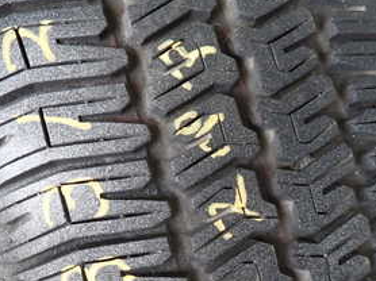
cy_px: 169
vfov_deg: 26.9
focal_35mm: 54
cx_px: 207
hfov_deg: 35.5
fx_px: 586
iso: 125
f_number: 2
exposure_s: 1/60
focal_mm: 4.5
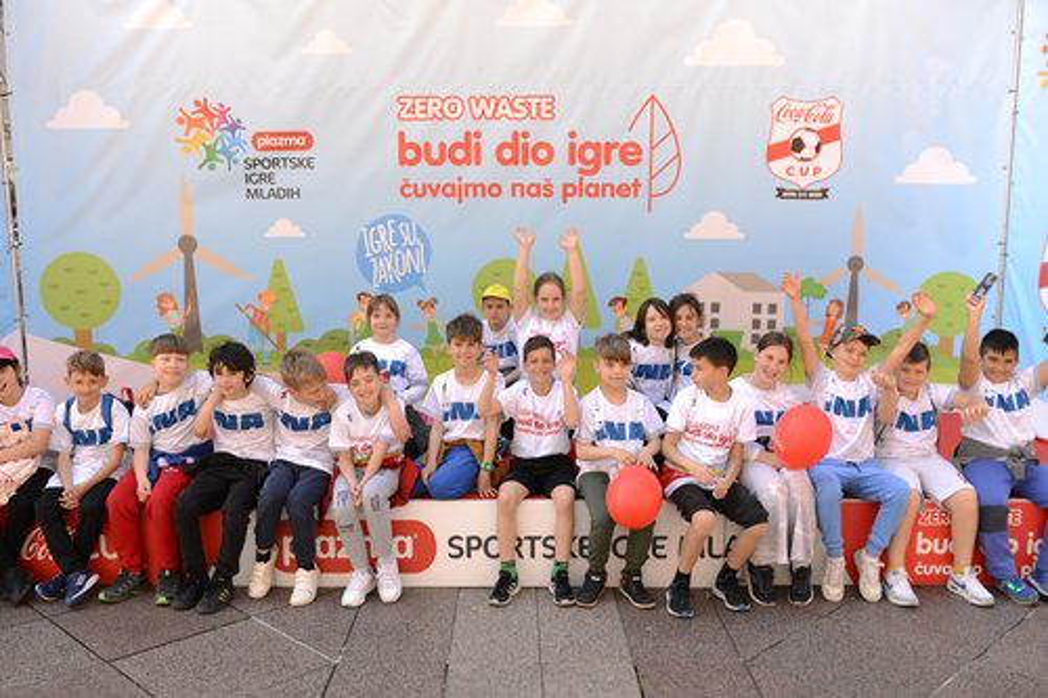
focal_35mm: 35
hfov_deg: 54.5
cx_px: 524
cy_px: 349
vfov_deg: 37.8
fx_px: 1018
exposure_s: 1/250
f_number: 2.8
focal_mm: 35
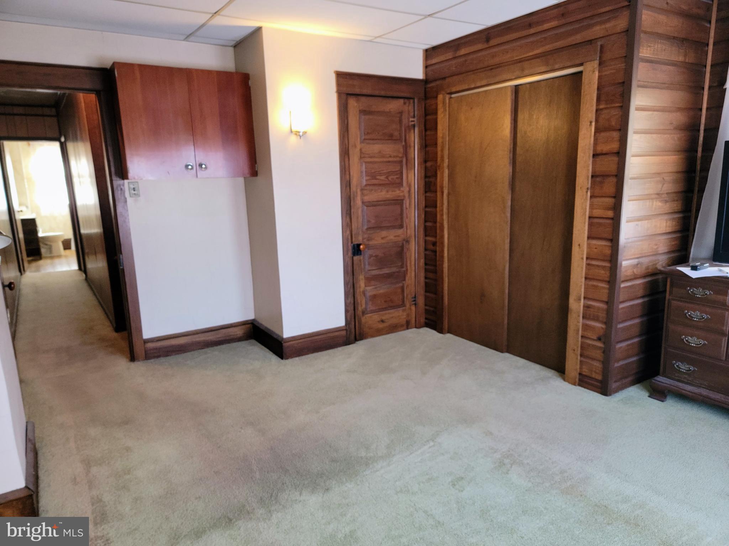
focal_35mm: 24
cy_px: 273
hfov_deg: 71.6
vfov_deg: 56.8
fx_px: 505
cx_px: 364
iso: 125
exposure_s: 1/20
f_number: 1.8
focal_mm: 6.7
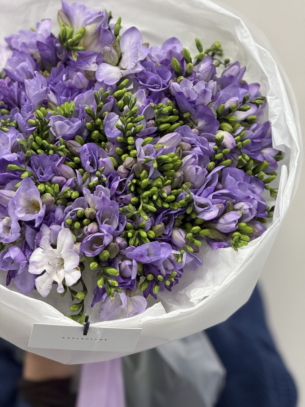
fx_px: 1410
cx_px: 152
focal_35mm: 120
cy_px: 204
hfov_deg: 12.3
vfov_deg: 16.4
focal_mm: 15.66
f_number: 2.8
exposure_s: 1/100
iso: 200
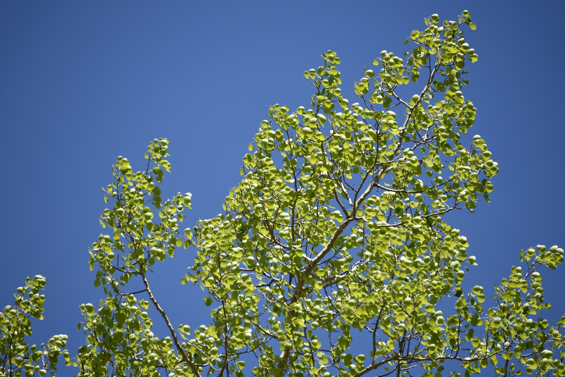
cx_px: 272
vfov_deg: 4.3
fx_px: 5007
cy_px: 185
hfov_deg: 6.5
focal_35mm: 319
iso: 160
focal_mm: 300
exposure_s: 1/640
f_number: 5.6
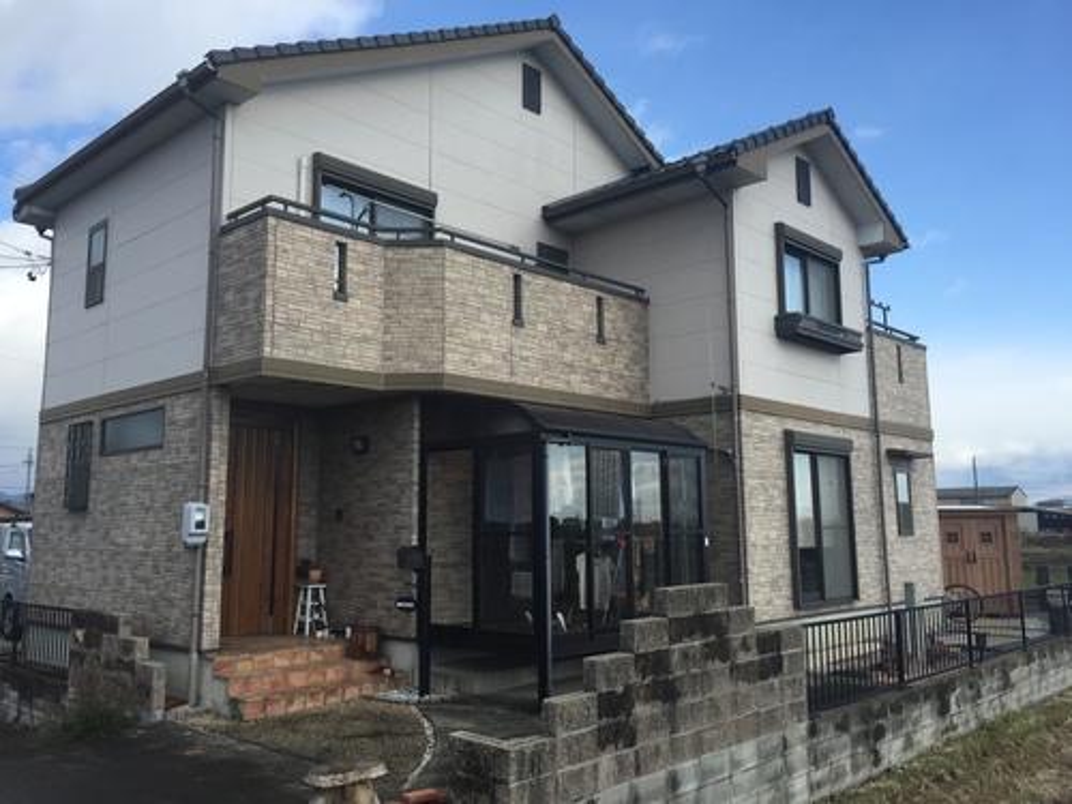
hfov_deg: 61.7
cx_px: 536
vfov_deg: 48.2
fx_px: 898
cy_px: 402
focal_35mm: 29
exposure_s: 1/1236
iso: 32
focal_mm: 4.15
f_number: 2.2
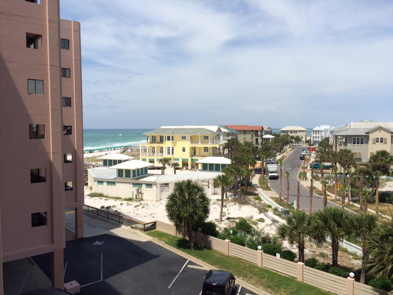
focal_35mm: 29
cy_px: 148
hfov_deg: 61.7
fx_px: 329
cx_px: 196
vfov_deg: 48.2
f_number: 2.2
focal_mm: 4.15
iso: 32
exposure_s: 1/3425
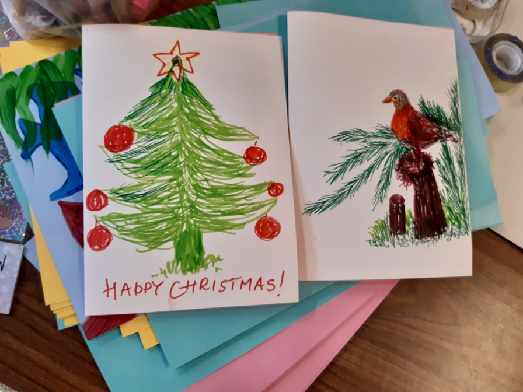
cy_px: 196
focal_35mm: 26
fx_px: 393
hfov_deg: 67.3
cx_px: 262
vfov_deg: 53.1
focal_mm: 3.92
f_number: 1.7
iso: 100
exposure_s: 1/50
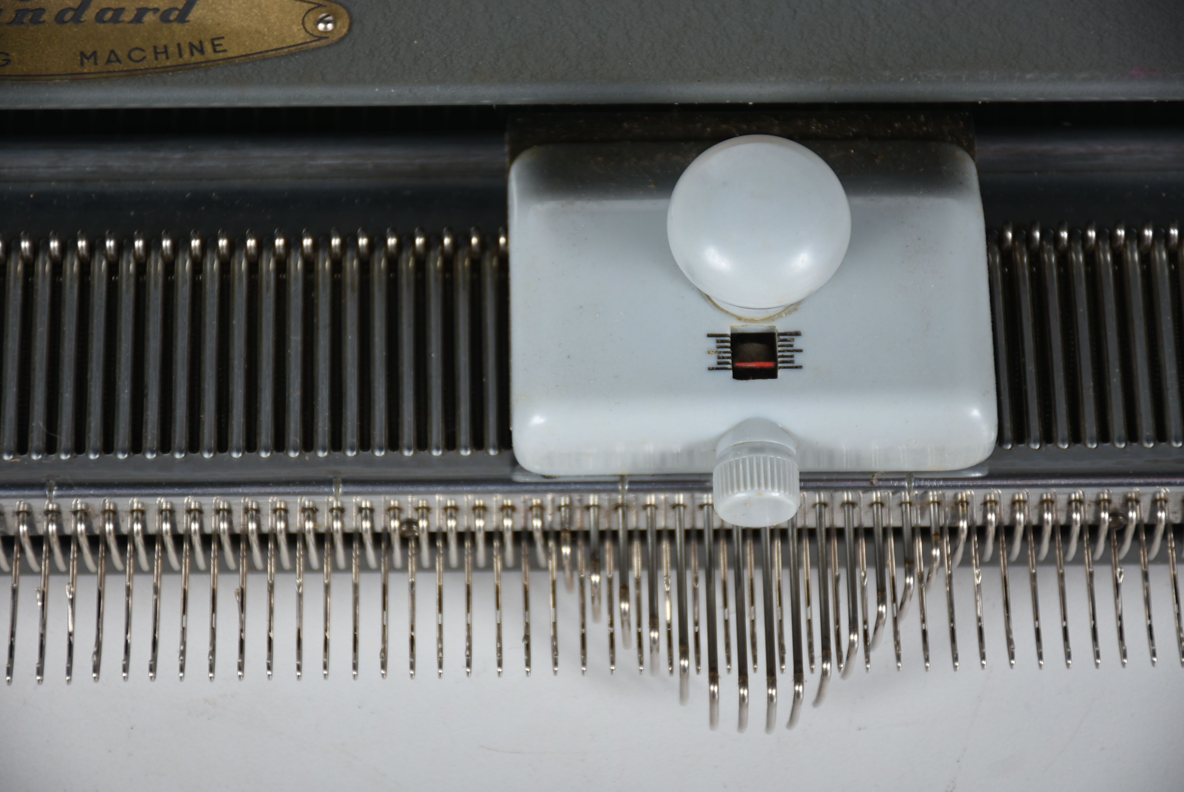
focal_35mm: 150
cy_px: 396
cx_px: 592
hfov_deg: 13.7
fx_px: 4937
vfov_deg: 9.2
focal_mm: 100
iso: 100
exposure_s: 1/60
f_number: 5.6
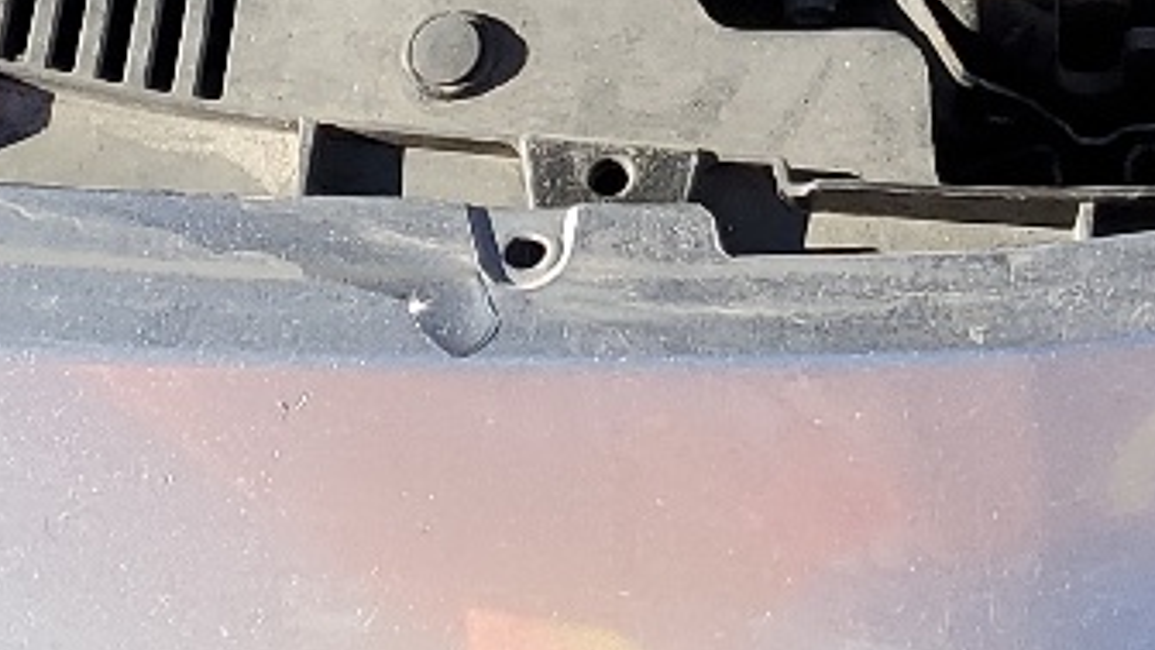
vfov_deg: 8.2
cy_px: -994
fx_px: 4135
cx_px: 1320
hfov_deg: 15.4
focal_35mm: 135
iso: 50
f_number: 1.5
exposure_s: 1/1111
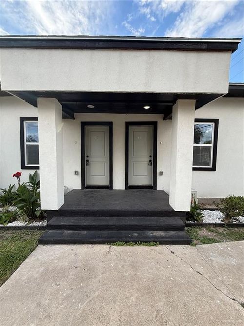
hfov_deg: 85.7
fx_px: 132
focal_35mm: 14
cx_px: 122
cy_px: 163
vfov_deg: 102.1
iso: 50
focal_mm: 2.22
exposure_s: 1/319
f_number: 2.2
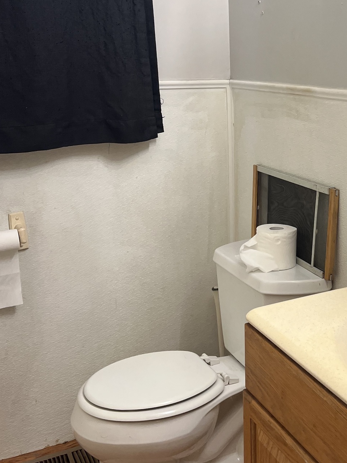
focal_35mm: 47
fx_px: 628
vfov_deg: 40.0
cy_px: 161
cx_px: 301
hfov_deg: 29.8
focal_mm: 5.1
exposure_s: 1/120
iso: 100
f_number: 1.6
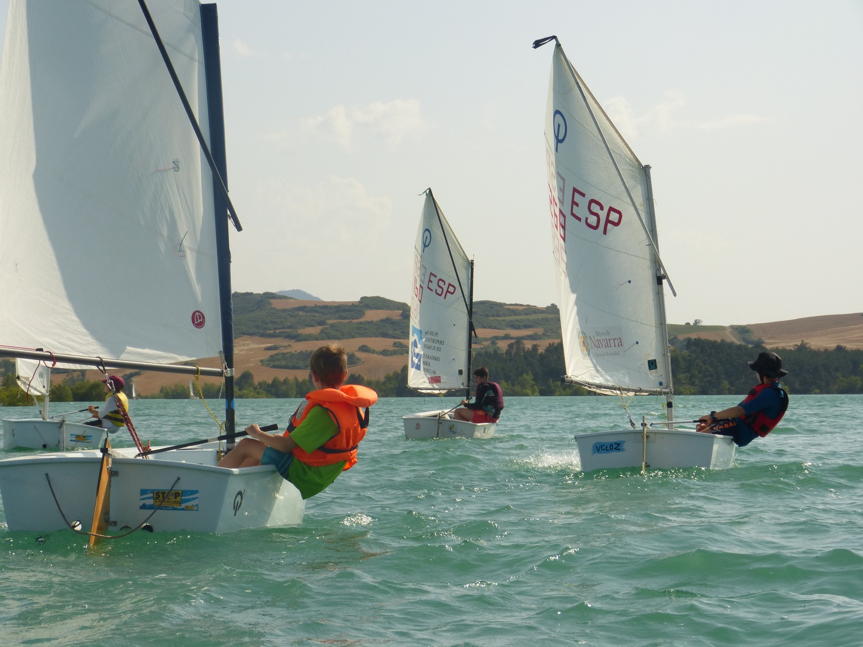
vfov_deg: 15.2
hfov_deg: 20.2
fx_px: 2418
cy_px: 324
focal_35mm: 97
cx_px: 432
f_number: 4
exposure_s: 1/1600
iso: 100
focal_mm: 17.5
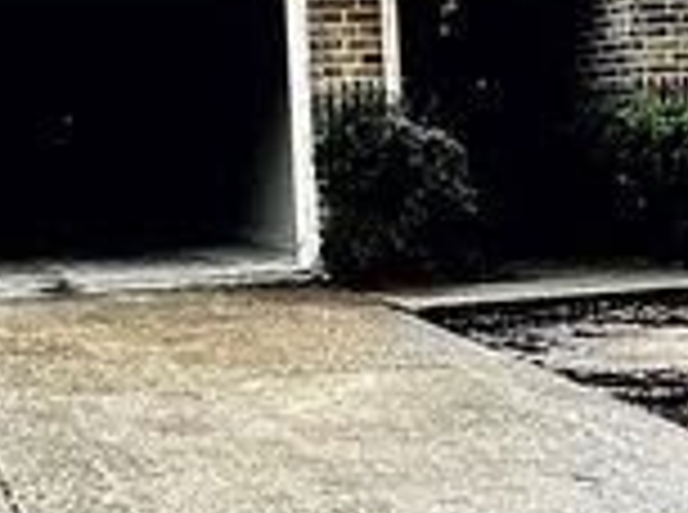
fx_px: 1685
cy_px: -20
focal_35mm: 85
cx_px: 333
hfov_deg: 23.1
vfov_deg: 16.9
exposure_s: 1/60
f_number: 1.5
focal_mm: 5.7
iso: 200
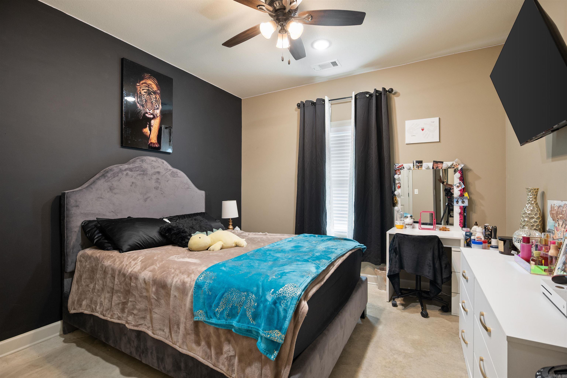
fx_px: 252
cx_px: 284
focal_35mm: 16
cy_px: 189
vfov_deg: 73.7
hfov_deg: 96.7
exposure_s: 1/10
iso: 1250
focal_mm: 16
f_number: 5.6
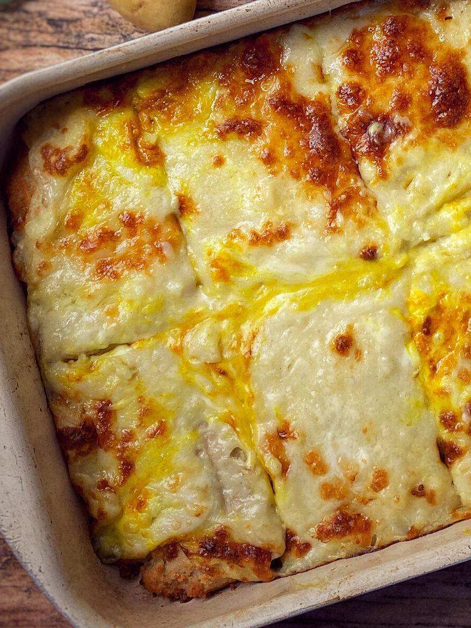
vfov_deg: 33.5
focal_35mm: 56
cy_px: 138
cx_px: 385
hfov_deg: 25.6
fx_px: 1016
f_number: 1.8
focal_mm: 4.25
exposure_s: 1/50
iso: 80
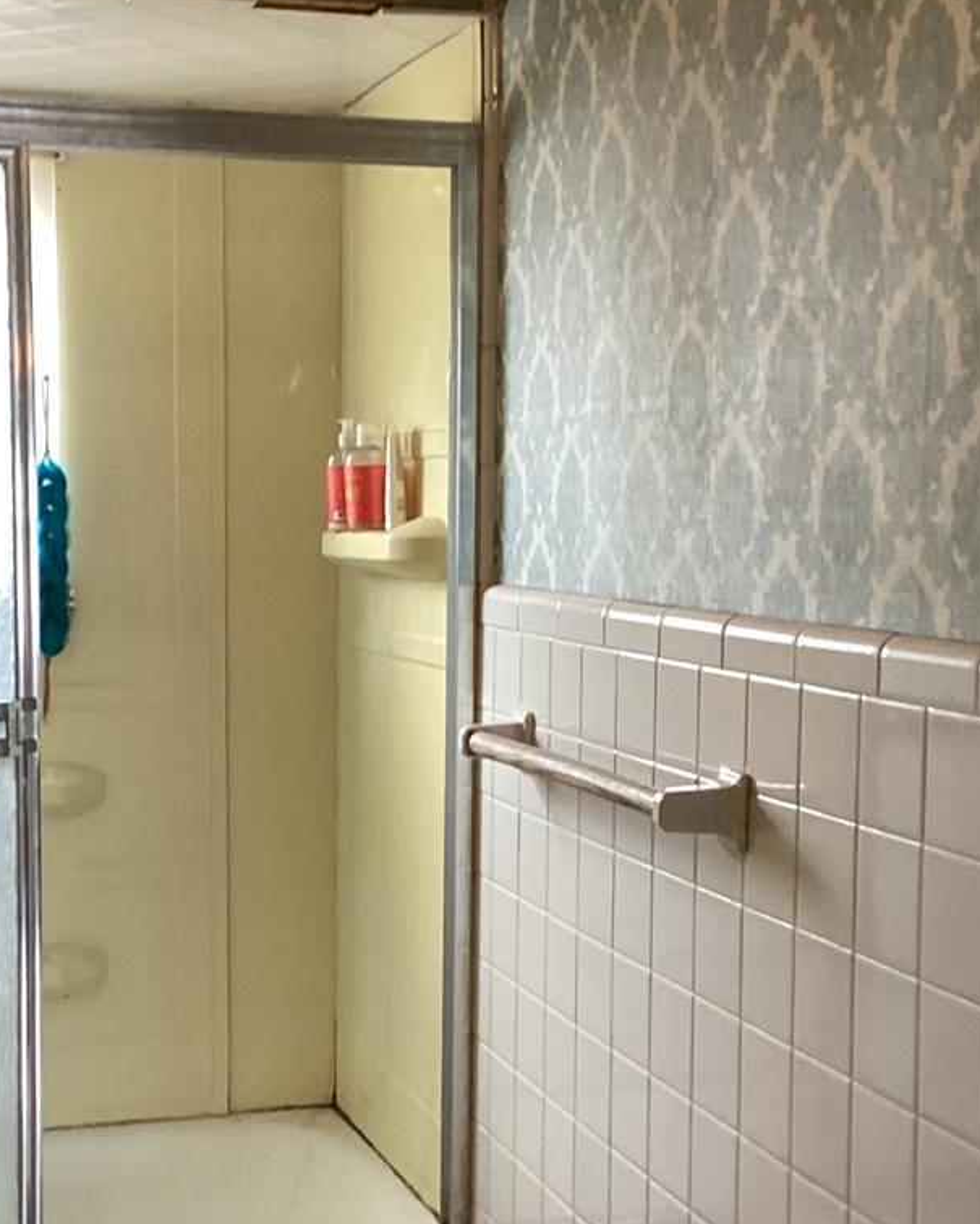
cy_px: 706
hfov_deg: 25.4
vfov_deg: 31.4
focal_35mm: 60
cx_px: 424
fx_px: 2175
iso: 160
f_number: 2.4
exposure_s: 1/50
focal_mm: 3.3
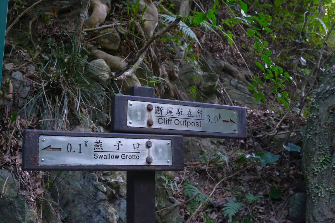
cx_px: 168
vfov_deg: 31.2
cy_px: 112
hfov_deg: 45.4
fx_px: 400
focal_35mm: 43
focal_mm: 28.9
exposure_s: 1/125
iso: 5000
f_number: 6.4
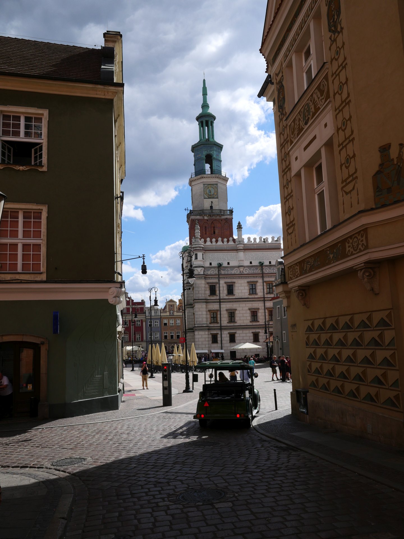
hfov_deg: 46.8
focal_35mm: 30
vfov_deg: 60.0
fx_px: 467
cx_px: 202
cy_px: 270
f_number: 6.3
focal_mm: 15
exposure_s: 1/1000
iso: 200
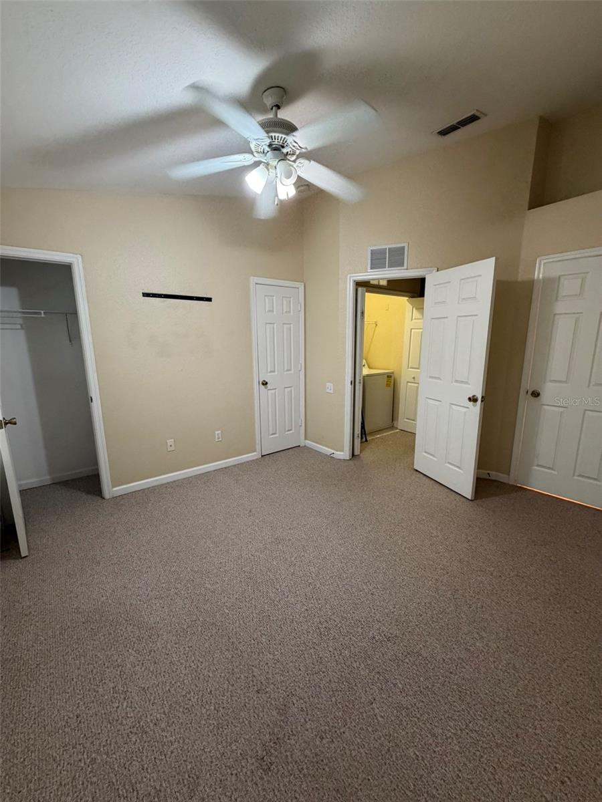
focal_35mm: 14
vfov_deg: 102.1
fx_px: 325
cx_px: 301
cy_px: 401
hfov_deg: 85.7
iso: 320
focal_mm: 2.22
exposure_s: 1/60
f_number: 2.2
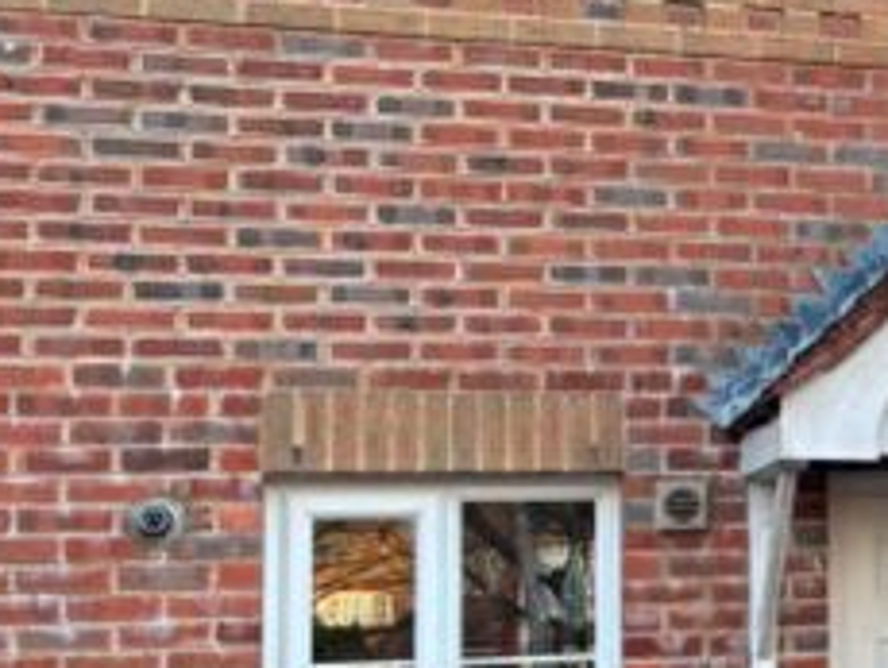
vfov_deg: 18.7
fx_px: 2029
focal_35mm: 79
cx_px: 1235
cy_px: 434
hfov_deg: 21.6
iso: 50
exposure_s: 1/172
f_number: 1.6
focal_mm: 5.96
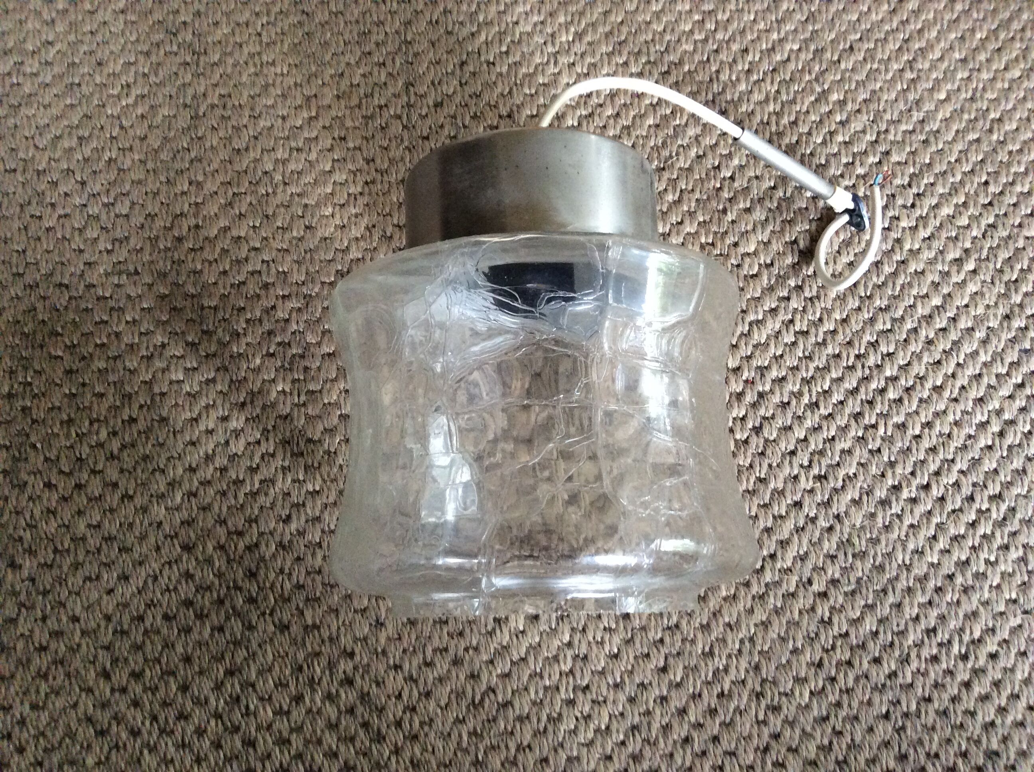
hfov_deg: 56.9
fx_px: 954
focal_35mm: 32
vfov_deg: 44.1
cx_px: 517
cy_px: 386
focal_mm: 3.3
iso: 250
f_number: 2.4
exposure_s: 1/25
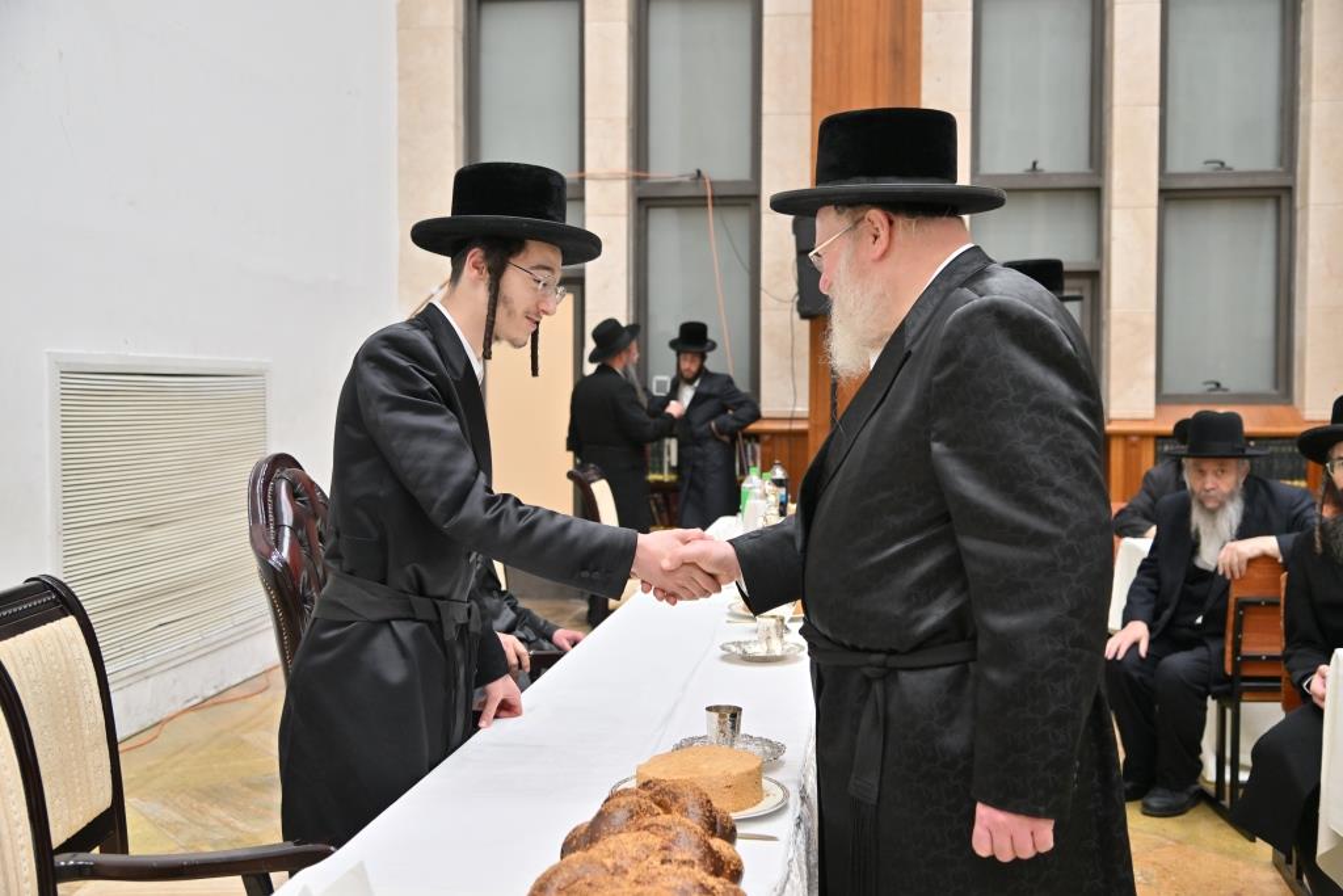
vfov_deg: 37.9
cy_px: 448
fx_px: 1306
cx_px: 672
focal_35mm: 35
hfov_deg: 54.4
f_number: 4
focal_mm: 35
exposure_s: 1/200
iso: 800
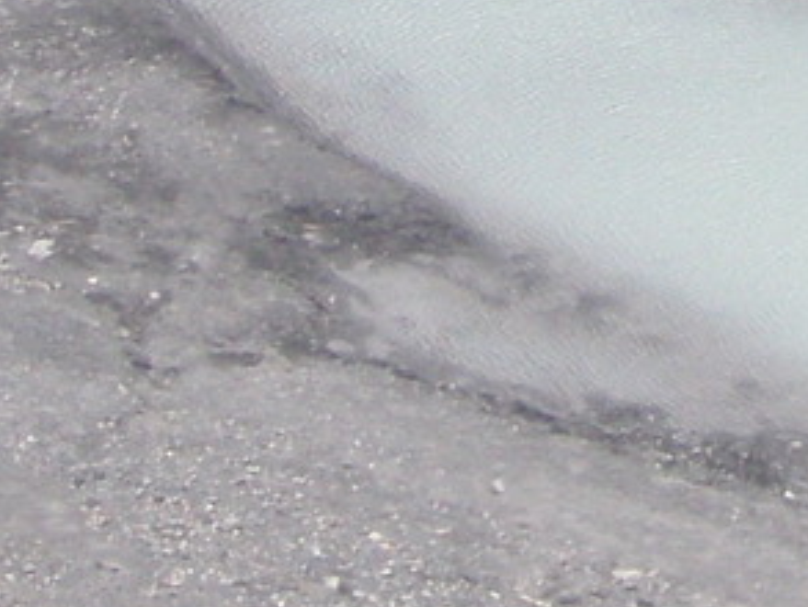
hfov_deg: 7.6
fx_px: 6048
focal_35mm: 259
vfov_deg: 5.7
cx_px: 1034
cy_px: -356
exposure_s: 1/200
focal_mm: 6.7
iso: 80
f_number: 3.5
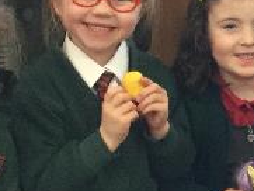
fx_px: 1006
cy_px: 70
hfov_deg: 13.8
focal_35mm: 137
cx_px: 342
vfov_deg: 10.8
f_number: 2.4
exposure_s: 1/33
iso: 200
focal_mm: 3.3
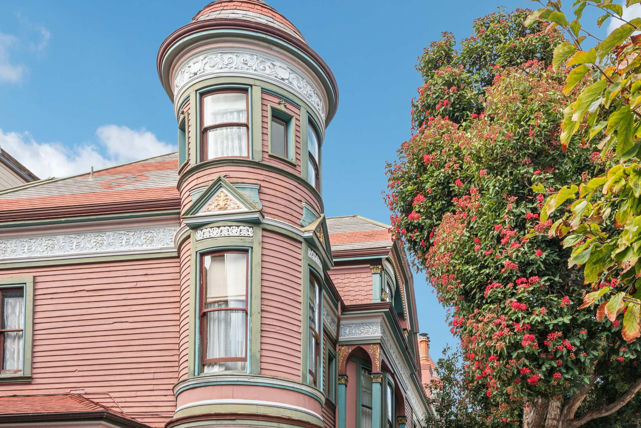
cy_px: 336
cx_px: 317
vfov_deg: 23.5
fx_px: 1015
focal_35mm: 57
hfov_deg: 35.0
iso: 250
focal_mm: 35
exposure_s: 1/50
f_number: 1.4
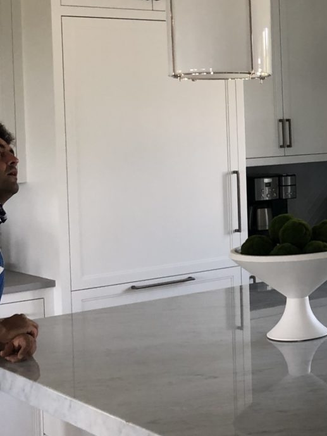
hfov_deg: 17.8
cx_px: 415
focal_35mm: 78
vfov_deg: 24.9
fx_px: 982
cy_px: 147
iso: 25
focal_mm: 4
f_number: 1.8
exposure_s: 1/40
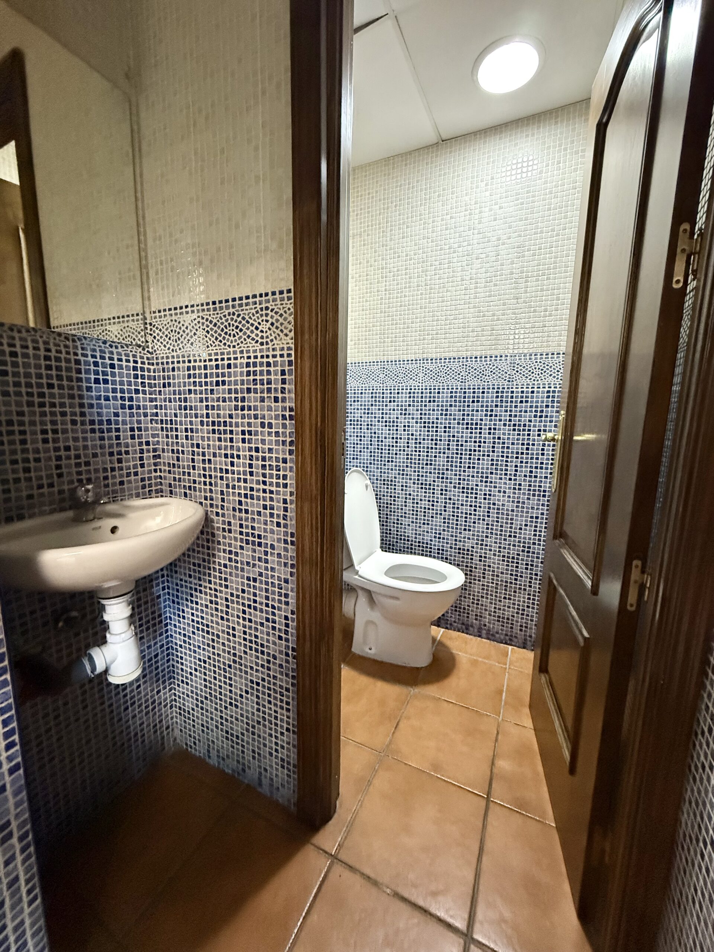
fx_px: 385
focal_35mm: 14
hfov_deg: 85.7
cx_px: 357
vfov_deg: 102.1
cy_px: 476
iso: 800
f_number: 2.2
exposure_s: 1/50
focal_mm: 2.22
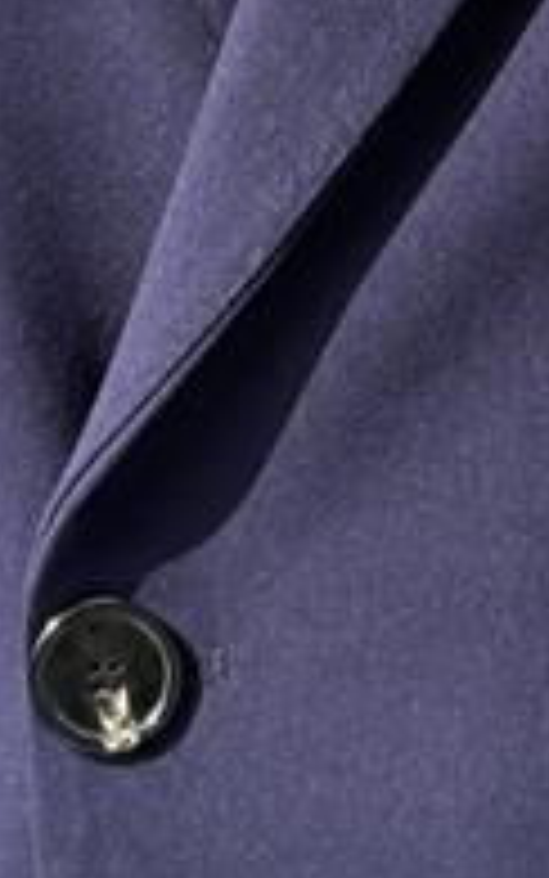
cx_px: 580
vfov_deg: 6.0
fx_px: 8301
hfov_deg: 3.8
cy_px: -65
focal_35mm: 347
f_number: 1.78
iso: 64
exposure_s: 1/461
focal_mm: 6.76
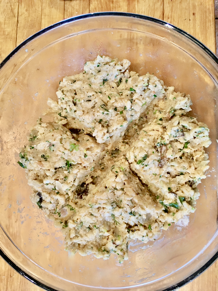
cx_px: 109
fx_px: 244
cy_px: 146
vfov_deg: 61.7
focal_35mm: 29
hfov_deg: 48.2
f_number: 2.2
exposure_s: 1/17
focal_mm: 4.15
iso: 200
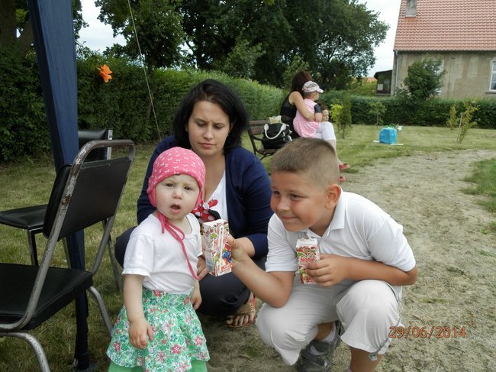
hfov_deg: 58.4
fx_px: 444
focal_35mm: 31
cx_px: 248
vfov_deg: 45.4
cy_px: 186
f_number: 3.2
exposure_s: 1/320
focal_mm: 5.5
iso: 80
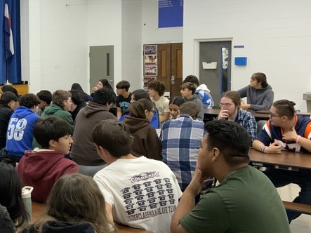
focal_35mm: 67
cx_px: 3
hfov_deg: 27.4
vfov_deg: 21.9
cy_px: 108
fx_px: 602
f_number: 1.8
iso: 200
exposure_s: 1/60
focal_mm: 3
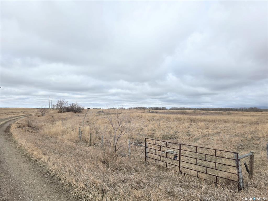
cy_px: 100
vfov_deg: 58.9
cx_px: 134
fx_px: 178
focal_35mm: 23
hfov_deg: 73.9
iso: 80
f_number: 1.7
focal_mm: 6.3
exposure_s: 1/6150
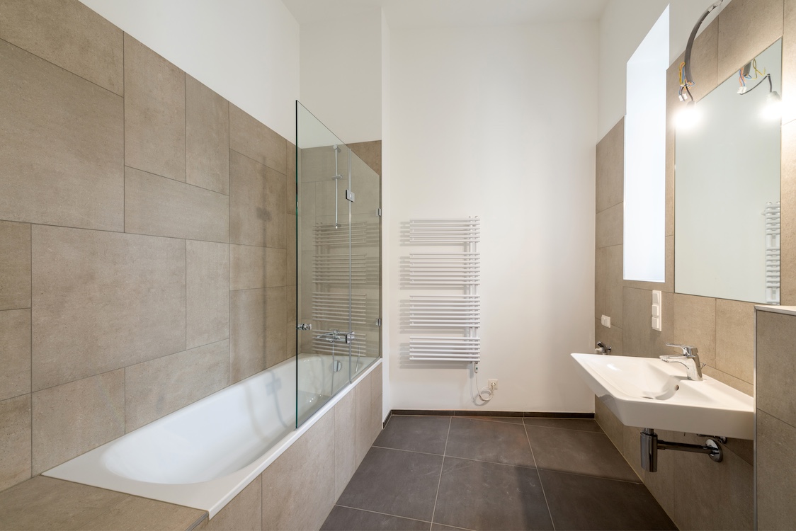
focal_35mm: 14
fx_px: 310
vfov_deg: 81.2
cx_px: 398
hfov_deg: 104.2
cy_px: 266
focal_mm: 14
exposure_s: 1/1.43
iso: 100
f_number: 9.5
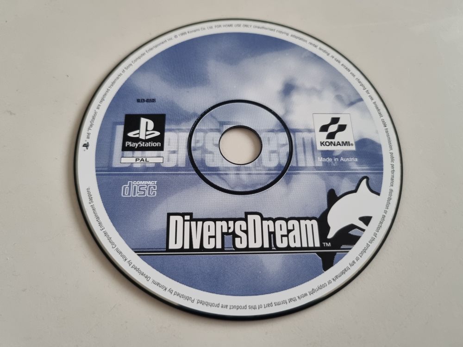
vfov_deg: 53.1
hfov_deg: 67.3
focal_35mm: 26
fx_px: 348
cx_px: 232
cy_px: 174
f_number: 1.8
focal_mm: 5.4
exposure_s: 1/33
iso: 500
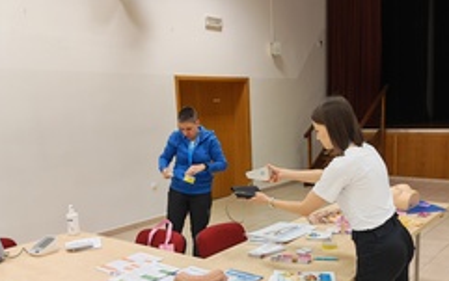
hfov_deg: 51.4
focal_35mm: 38
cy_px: 182
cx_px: 250
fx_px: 465
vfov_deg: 33.4
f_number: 1.9
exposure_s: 1/50
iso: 640
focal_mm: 6.12
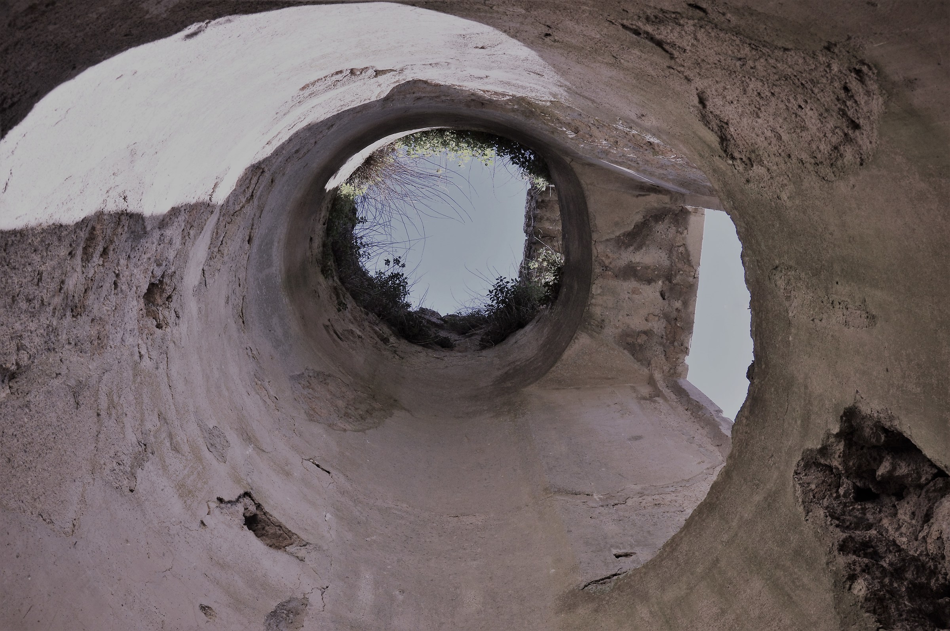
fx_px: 909
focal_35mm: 34
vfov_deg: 38.3
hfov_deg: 55.2
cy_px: 316
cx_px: 475
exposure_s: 1/250
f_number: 10
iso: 400
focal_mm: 23
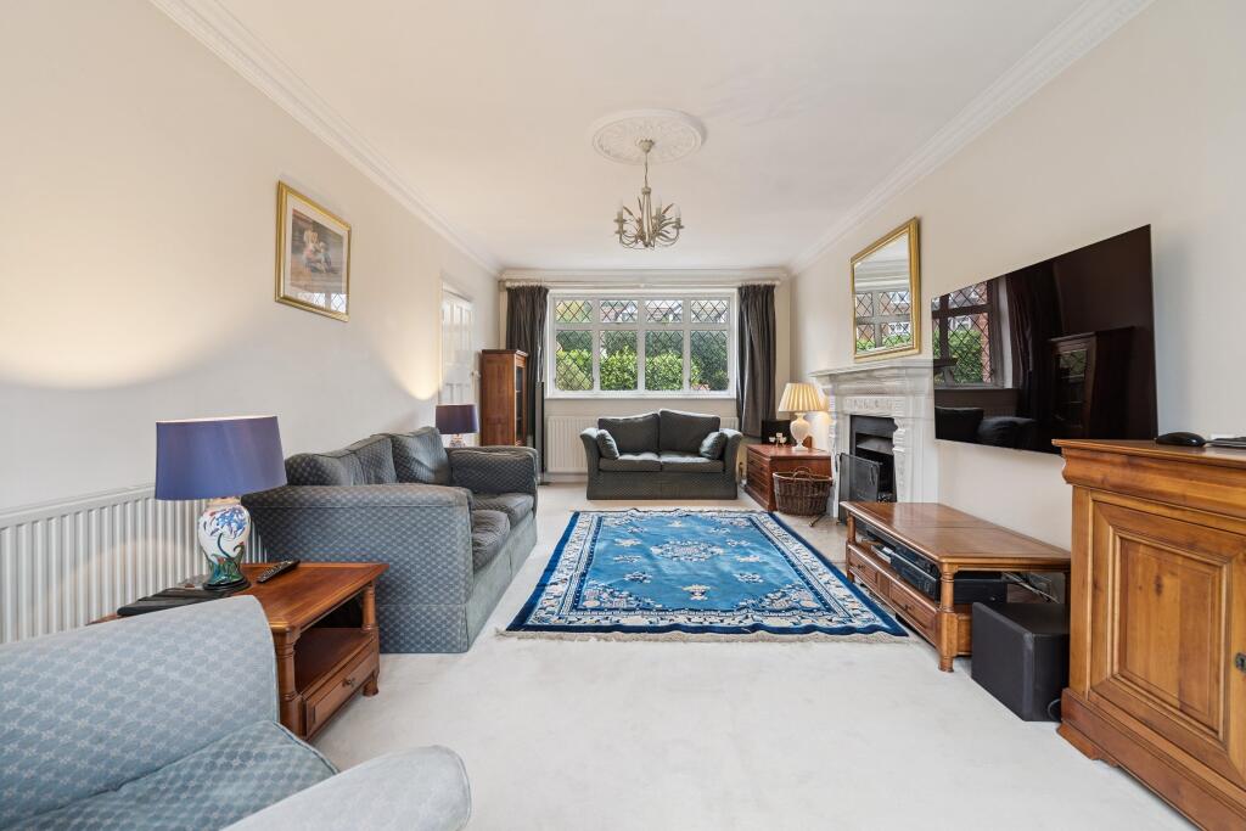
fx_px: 554
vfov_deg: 73.8
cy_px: 416
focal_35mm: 16
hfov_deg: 96.7
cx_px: 623
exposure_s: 1/25
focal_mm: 16
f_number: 5.6
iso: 320
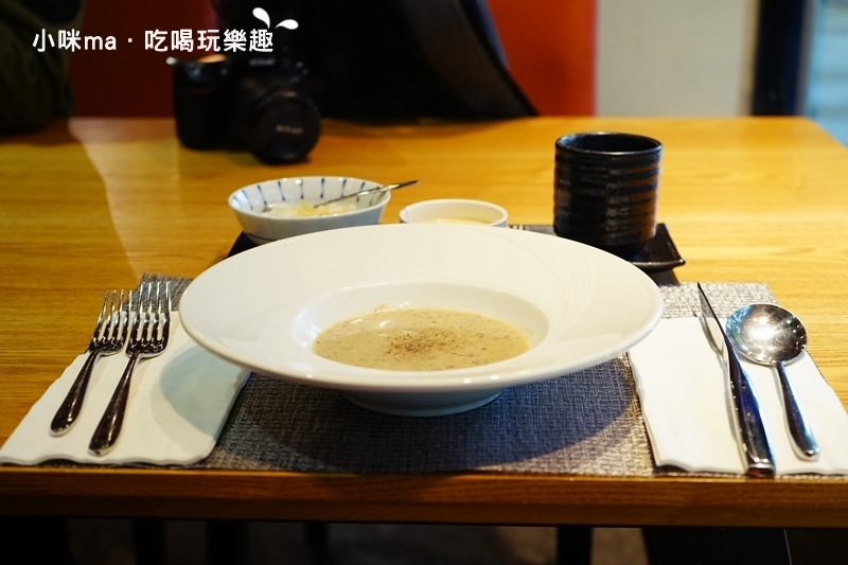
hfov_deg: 38.2
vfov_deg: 26.0
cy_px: 282
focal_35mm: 52
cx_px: 424
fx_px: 1225
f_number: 4.5
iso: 800
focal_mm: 52
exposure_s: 1/60
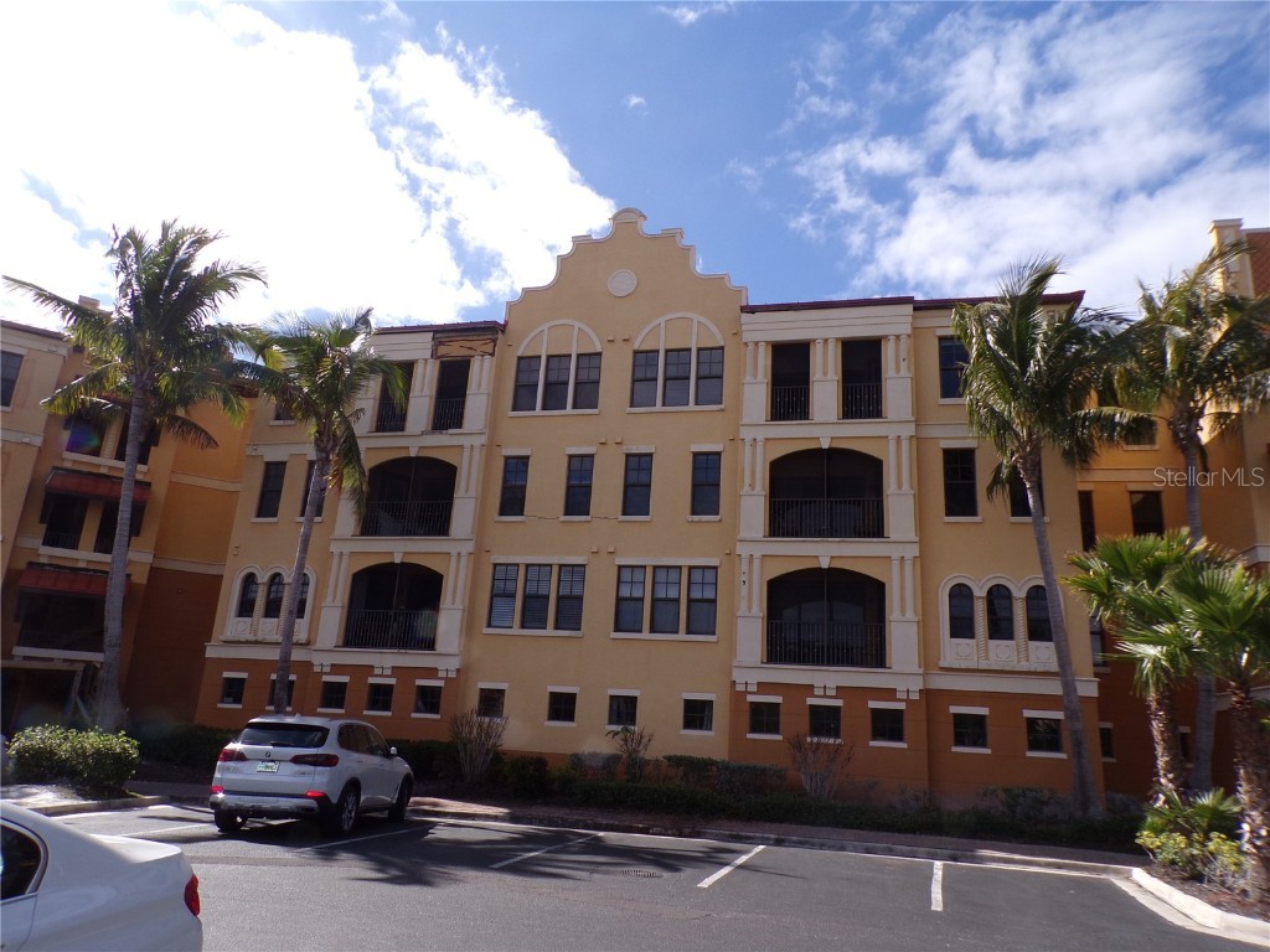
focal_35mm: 24
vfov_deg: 56.8
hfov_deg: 71.6
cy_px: 476
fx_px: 881
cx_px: 635
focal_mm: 4.3
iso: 80
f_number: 5.8
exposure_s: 1/300
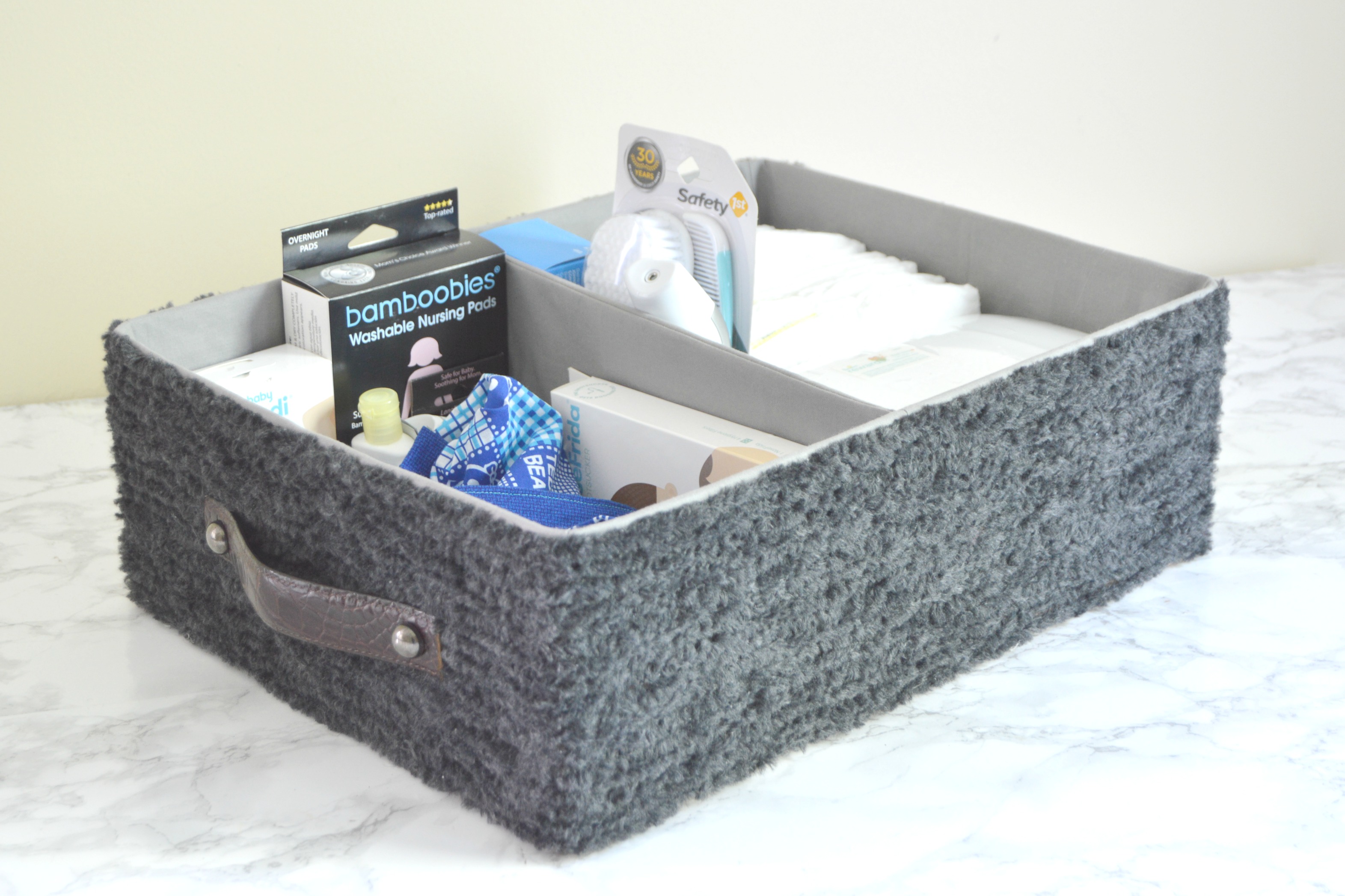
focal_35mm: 60
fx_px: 2241
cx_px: 672
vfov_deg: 22.6
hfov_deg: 33.4
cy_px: 448
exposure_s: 1/2
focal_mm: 40
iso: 400
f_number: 5.6
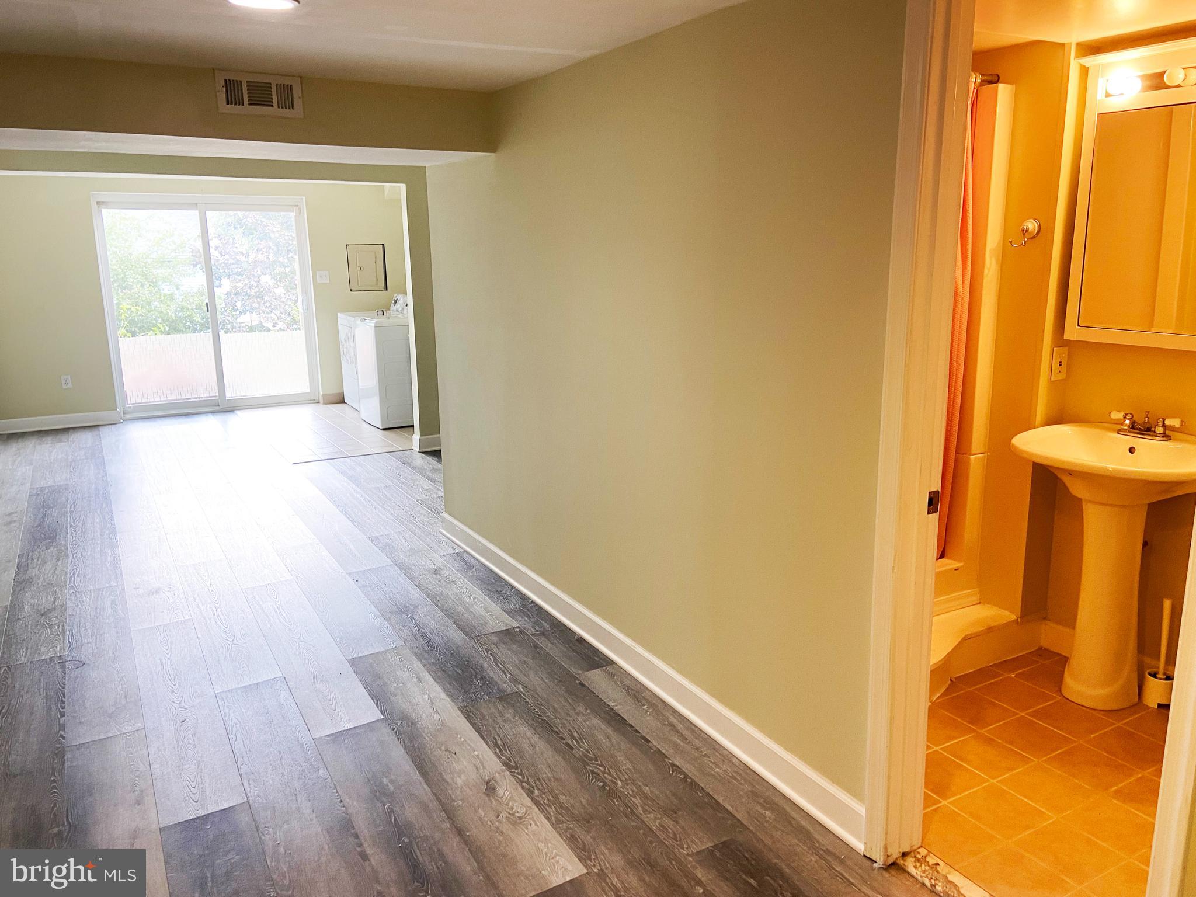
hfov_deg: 67.3
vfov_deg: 53.1
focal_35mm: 26
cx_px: 598
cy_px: 448
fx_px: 898
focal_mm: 4.25
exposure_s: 1/60
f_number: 1.8
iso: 80
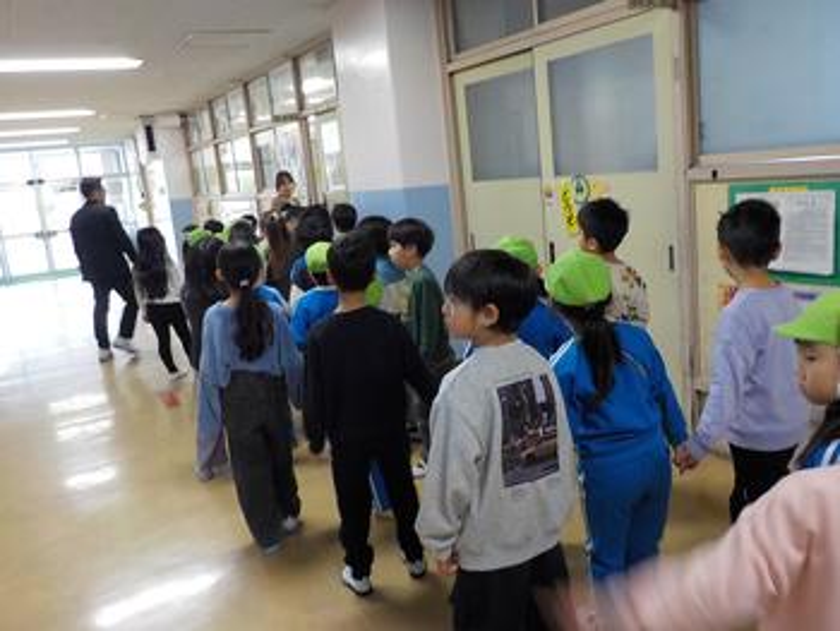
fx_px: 728
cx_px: 420
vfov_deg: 46.8
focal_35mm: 30
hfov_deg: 59.9
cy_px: 316
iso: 320
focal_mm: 4.1
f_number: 3.3
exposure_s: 1/30
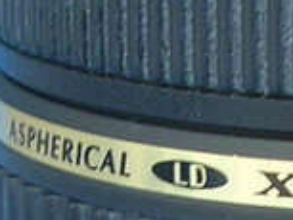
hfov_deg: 7.2
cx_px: 356
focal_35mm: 274
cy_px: 319
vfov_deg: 5.4
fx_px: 2321
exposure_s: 1/4
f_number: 2.9
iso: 50
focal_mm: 5.8
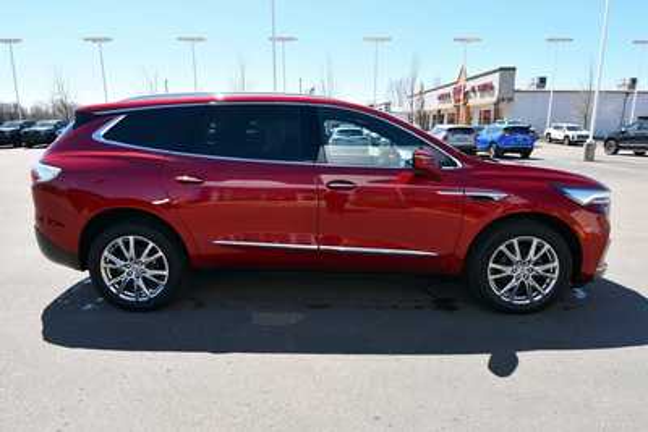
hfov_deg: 78.6
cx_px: 324
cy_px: 216
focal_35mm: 22
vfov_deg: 57.3
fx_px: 396
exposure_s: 1/250
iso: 160
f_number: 8
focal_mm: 15
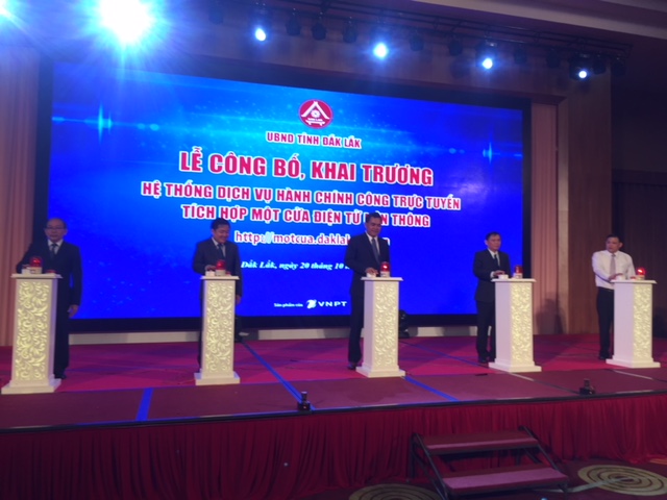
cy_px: 250
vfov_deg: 48.2
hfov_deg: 61.7
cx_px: 334
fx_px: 559
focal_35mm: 29
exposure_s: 1/50
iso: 32
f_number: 2.2
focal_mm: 4.15
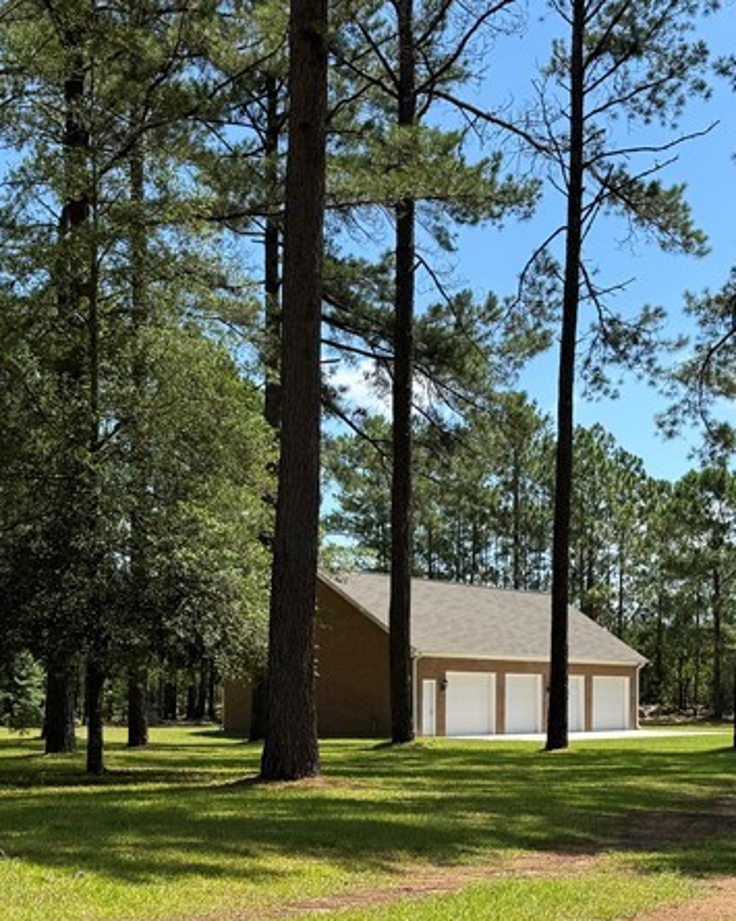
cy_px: 718
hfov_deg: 28.1
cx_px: 381
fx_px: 1471
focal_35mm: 54
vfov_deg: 33.9
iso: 80
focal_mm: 6.76
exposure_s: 1/2331
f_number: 1.78
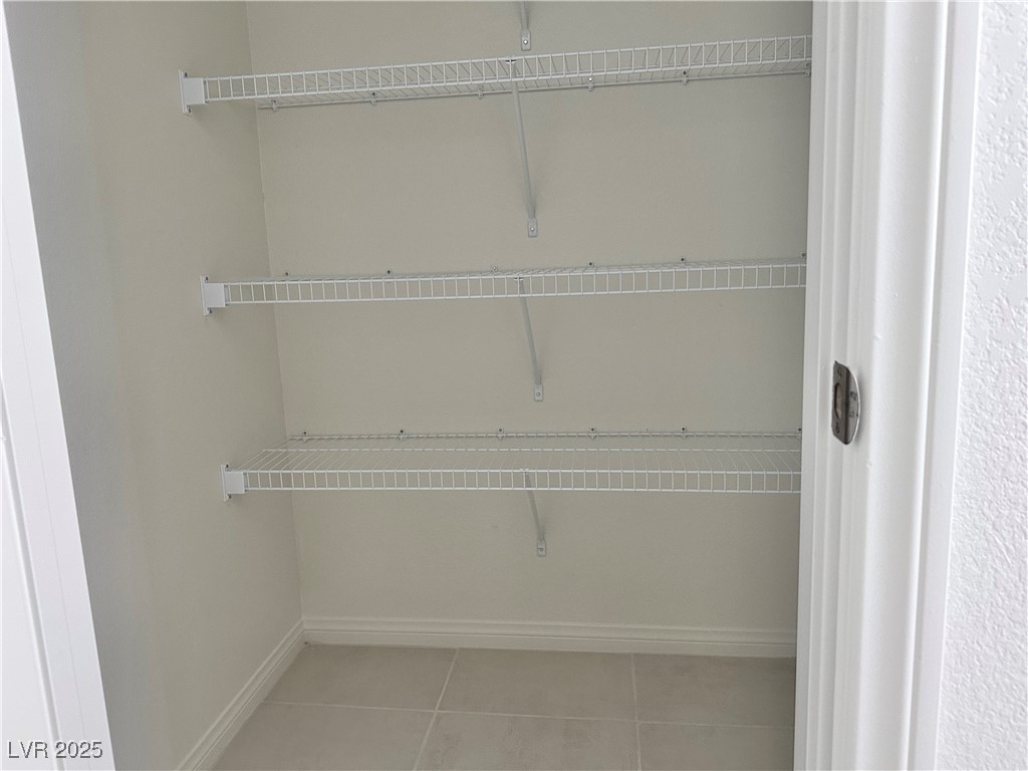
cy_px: 386
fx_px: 713
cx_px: 514
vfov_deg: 56.8
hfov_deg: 71.6
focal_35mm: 24
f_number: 1.78
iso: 400
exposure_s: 1/60
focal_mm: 6.86
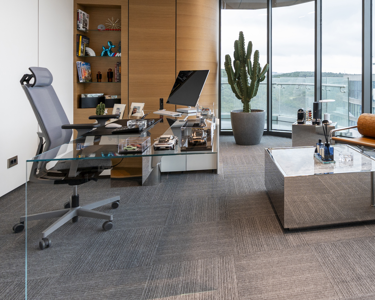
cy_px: 88
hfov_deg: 61.9
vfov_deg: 53.2
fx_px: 289
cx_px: 286
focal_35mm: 26
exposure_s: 1/80
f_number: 4
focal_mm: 16
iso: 500
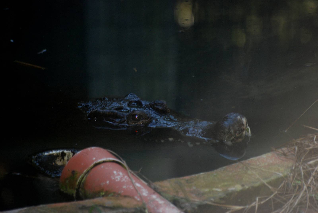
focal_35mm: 450
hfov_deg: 4.6
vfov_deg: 3.1
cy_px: 106
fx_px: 3980
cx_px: 159
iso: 400
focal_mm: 300
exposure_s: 1/60
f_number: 5.6
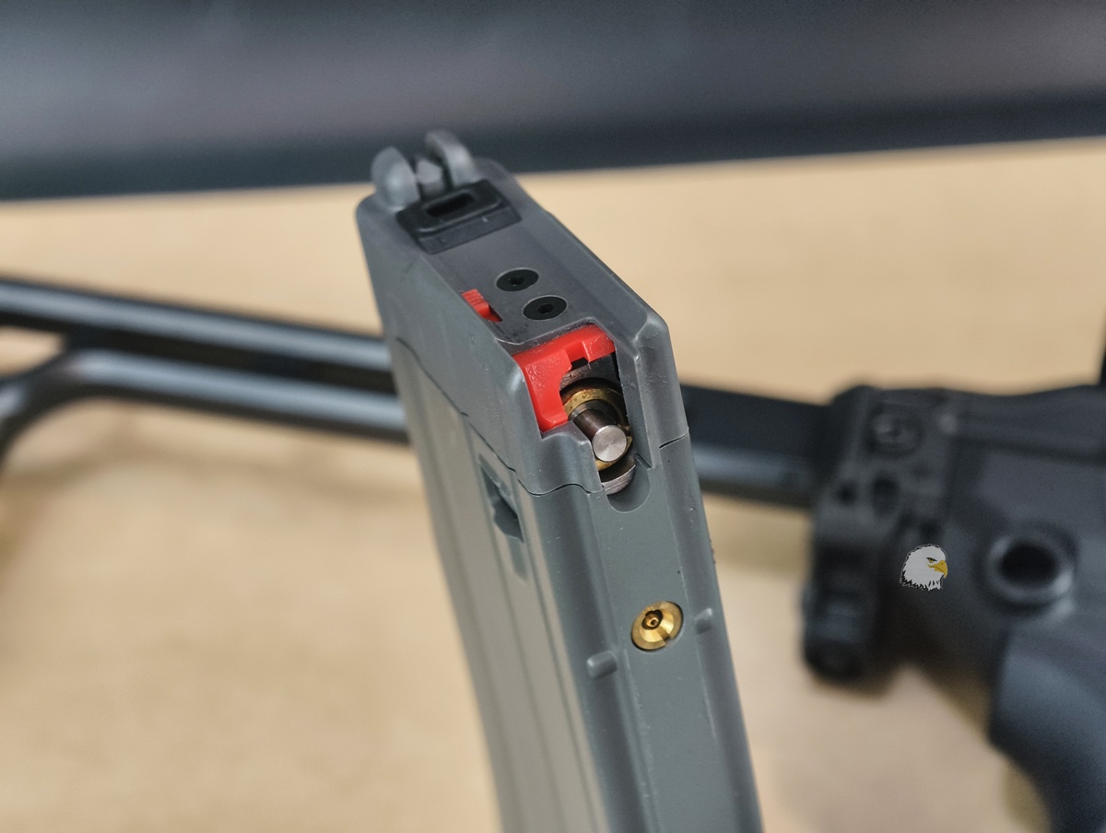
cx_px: 553
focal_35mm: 85
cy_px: 416
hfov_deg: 23.0
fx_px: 2720
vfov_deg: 17.4
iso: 808
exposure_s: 1/30
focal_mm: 22.48
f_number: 2.67
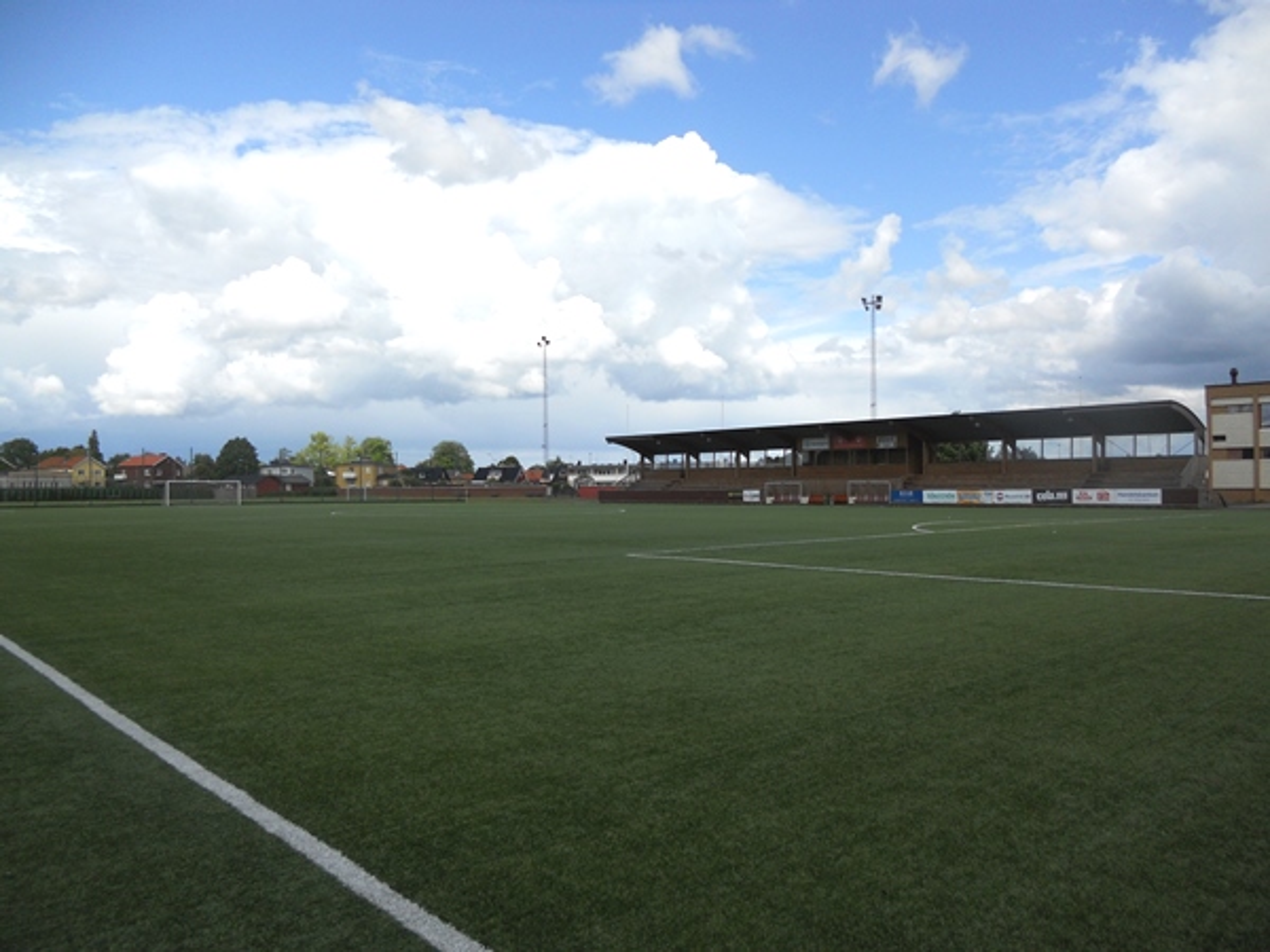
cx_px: 635
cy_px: 476
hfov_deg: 65.3
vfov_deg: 51.4
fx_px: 991
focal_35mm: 27
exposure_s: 1/1250
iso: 80
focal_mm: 4.9
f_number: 3.2
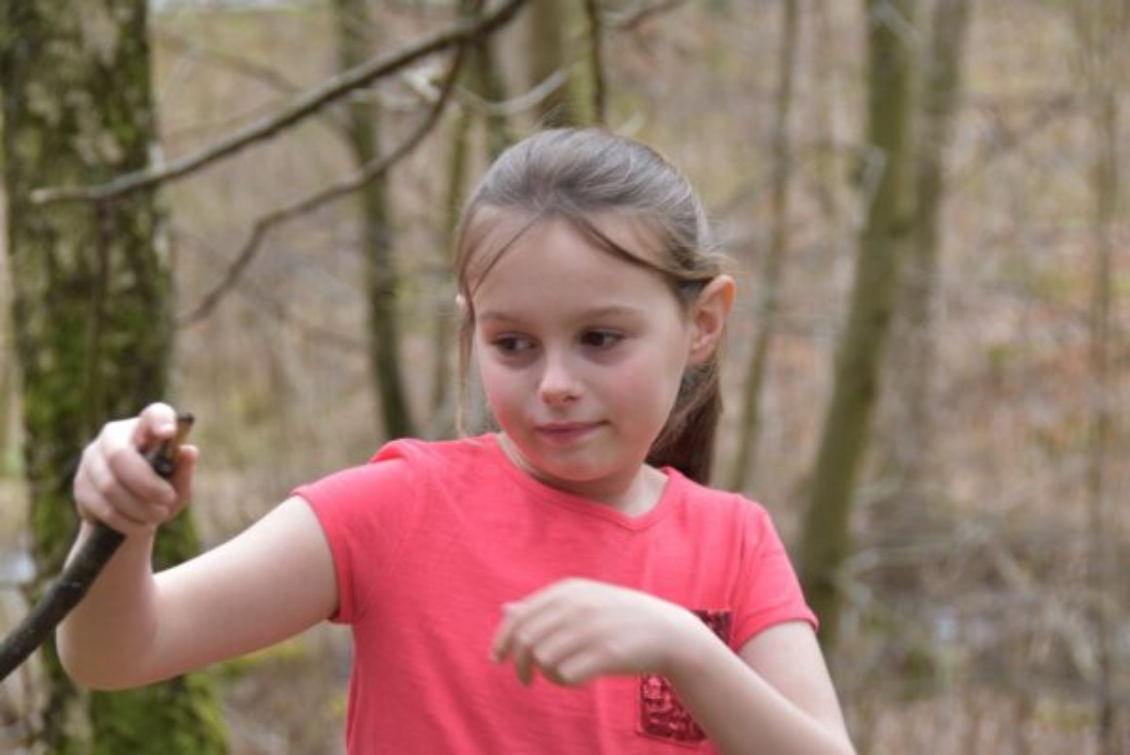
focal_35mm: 123
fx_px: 3864
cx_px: 565
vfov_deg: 11.2
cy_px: 378
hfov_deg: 16.6
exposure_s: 1/200
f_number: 7.1
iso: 400
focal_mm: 82
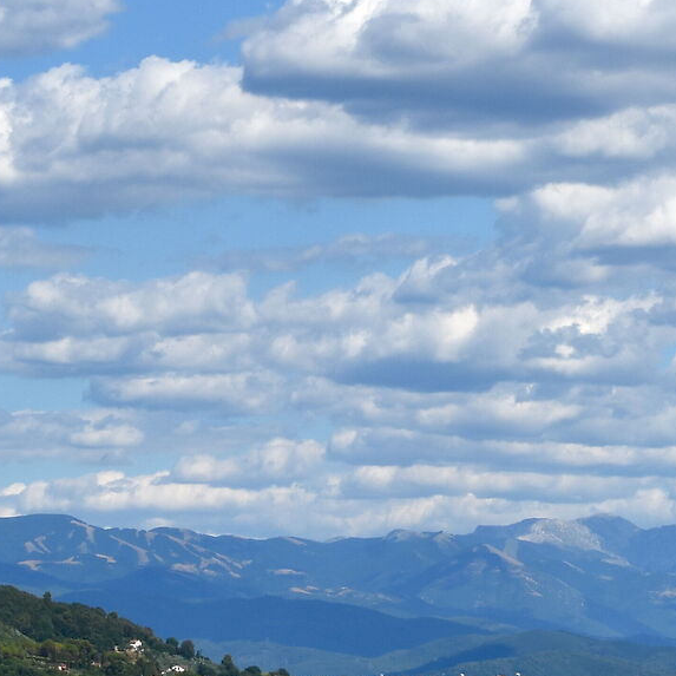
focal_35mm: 187
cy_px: 222
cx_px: 590
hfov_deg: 9.3
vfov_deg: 9.4
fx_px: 4127
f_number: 11
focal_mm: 35
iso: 100
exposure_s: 1/200
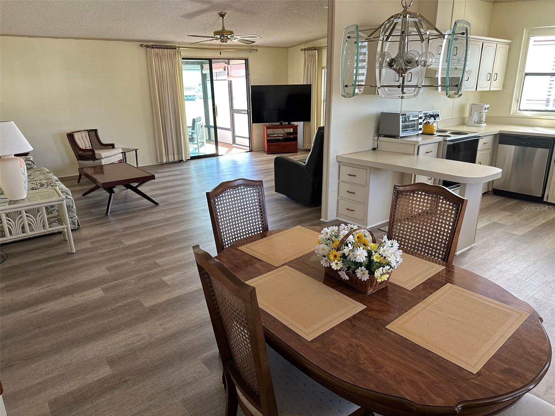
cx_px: 278
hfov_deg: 71.6
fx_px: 385
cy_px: 208
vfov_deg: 56.8
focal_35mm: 24
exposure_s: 1/121
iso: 200
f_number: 1.78
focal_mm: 6.86
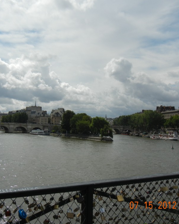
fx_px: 265
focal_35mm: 40
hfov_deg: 37.2
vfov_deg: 45.8
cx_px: 71
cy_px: 114
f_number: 7
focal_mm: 5.4
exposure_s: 1/1100
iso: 160
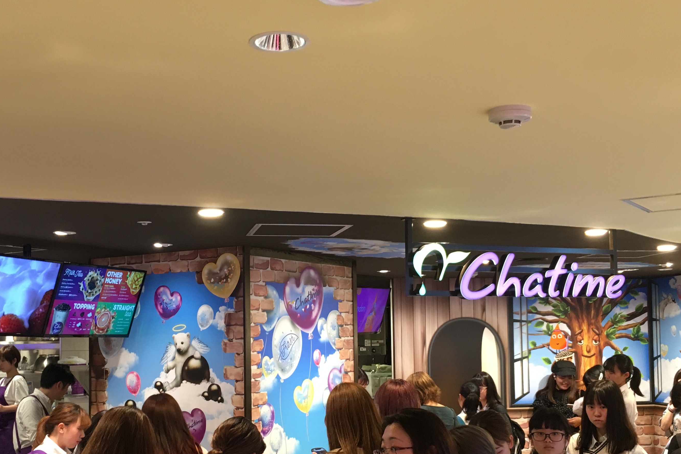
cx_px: 295
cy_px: 299
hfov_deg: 42.7
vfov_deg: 29.1
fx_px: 870
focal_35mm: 46
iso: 80
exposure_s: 1/30
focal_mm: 4.15
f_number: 2.2
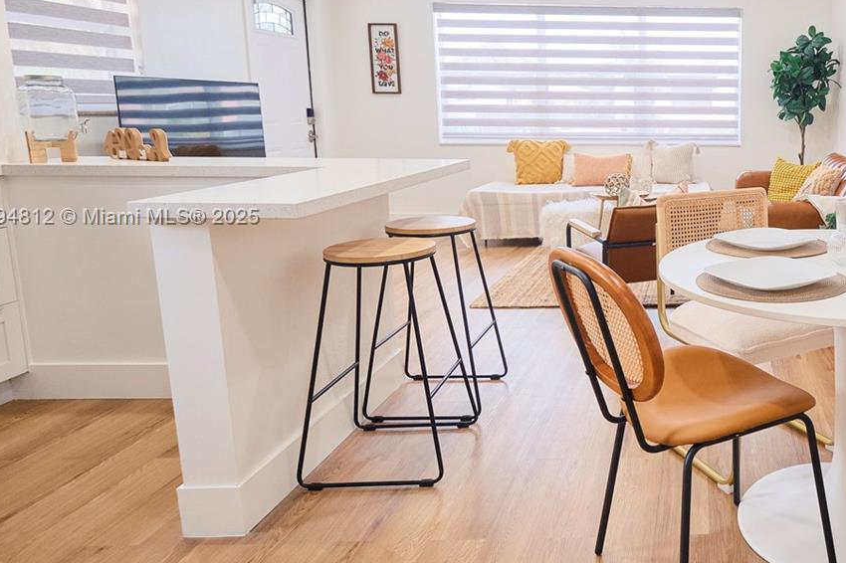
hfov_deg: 52.7
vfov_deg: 40.8
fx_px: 752
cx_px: 737
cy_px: 218
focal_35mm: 32
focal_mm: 11
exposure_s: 1/125
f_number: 4
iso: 1600
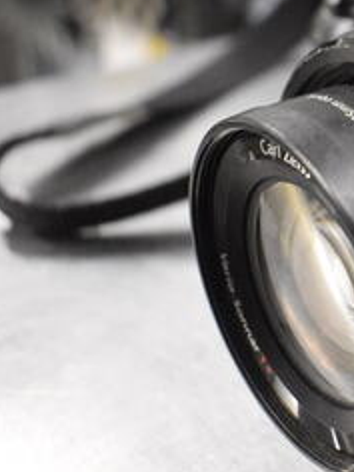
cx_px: 568
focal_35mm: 82
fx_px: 1118
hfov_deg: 16.1
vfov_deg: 23.8
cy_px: 168
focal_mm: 22
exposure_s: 1/60
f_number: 4
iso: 2800
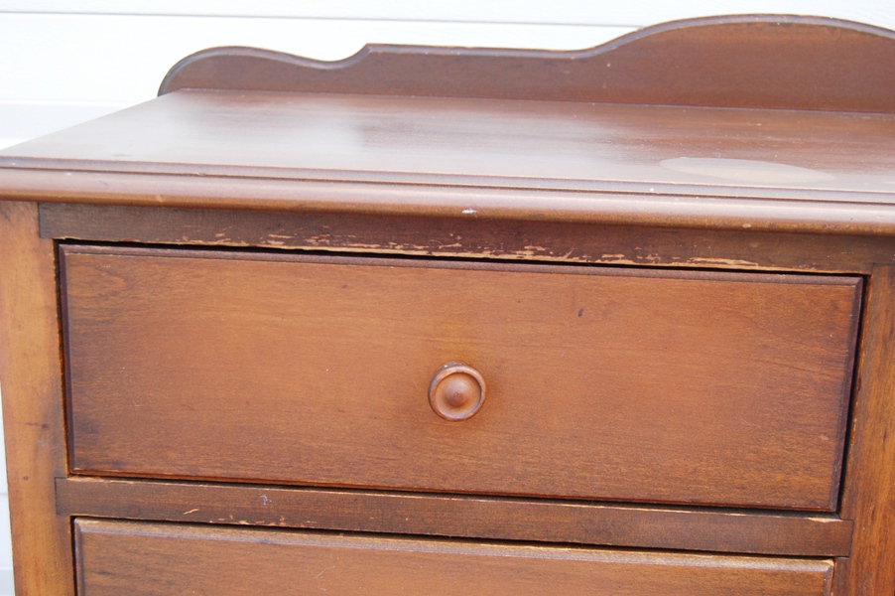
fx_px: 1192
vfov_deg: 28.0
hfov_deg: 41.1
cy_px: 298
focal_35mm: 48
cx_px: 448
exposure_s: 1/125
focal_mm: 32
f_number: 5.6
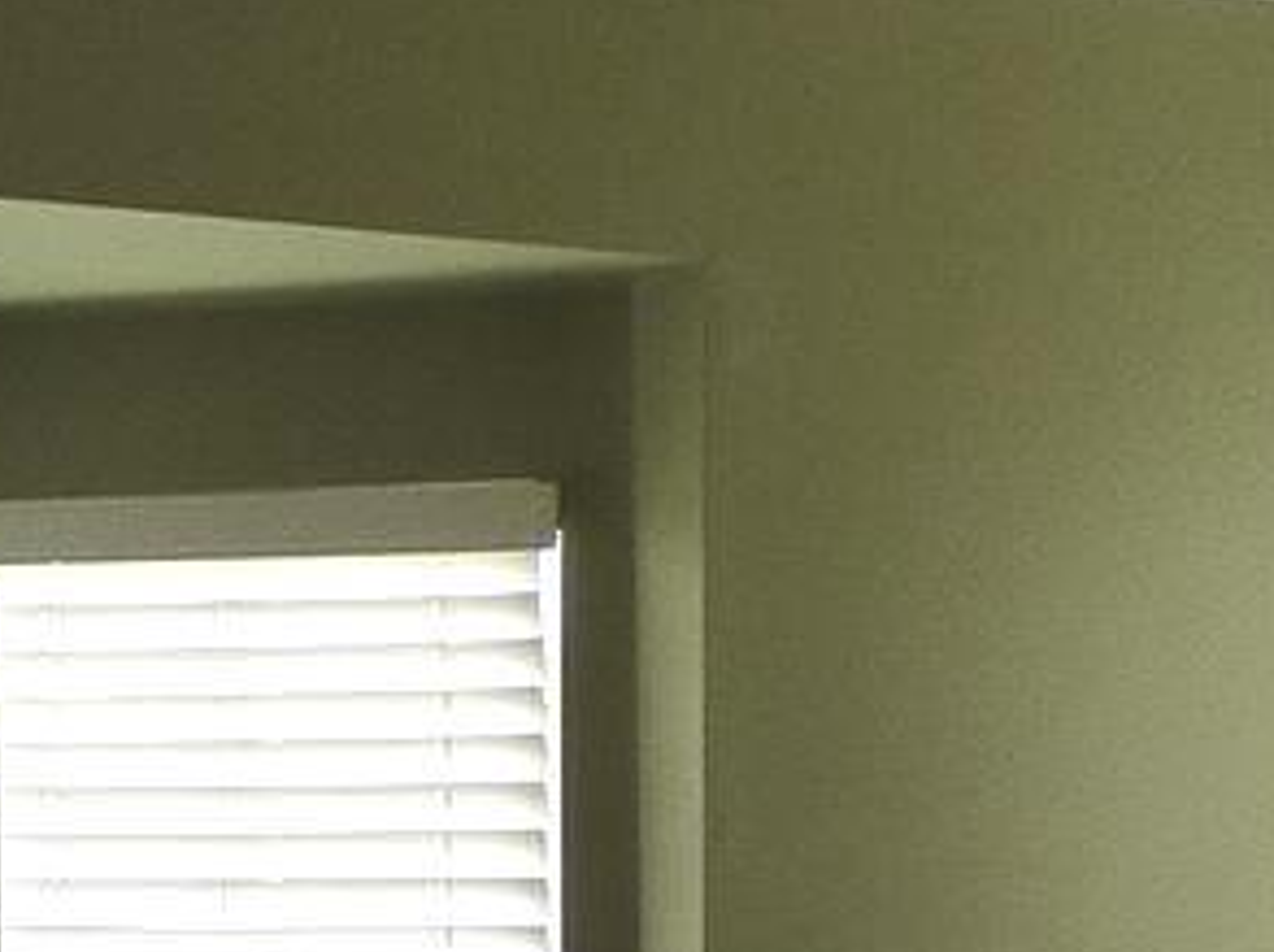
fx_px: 5146
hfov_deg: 14.0
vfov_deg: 9.9
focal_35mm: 140
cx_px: 213
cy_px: 1782
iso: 160
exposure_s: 1/500
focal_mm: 3.58
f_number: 2.8
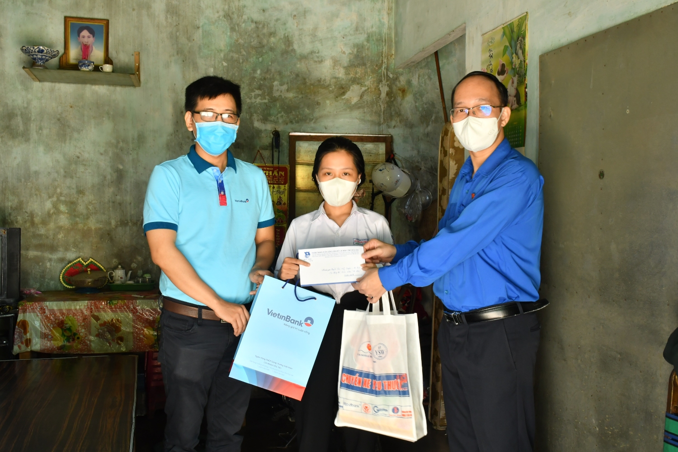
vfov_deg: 36.9
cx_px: 339
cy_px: 226
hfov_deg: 53.1
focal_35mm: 36
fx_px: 678
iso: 500
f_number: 13
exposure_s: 1/8
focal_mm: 24
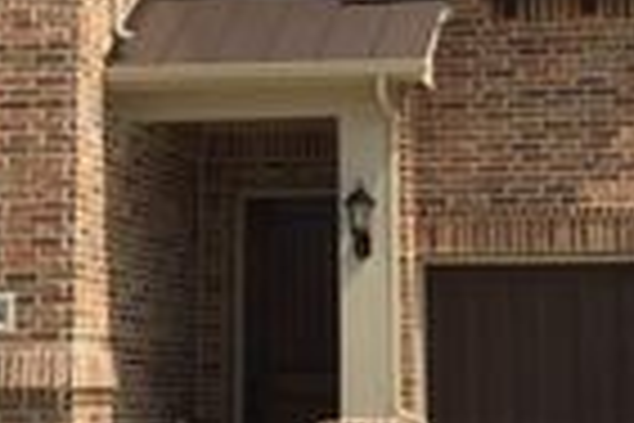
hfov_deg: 19.1
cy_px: 65
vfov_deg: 12.7
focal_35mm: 107
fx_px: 1884
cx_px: 265
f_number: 2.2
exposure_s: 1/2475
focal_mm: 4.15
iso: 32
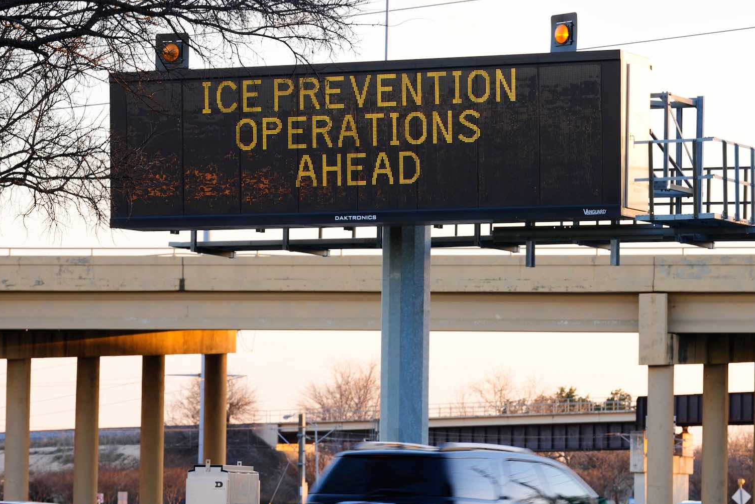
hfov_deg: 11.9
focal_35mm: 173
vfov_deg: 7.9
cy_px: 331
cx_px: 403
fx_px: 3628
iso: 320
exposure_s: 1/100
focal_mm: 130
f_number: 7.1
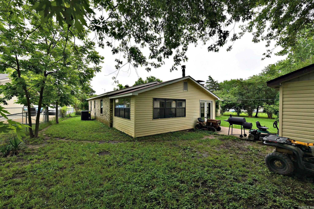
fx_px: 122
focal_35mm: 14
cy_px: 104
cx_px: 157
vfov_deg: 81.2
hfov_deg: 104.3
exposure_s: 1/160
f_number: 6.3
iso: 160
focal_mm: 14
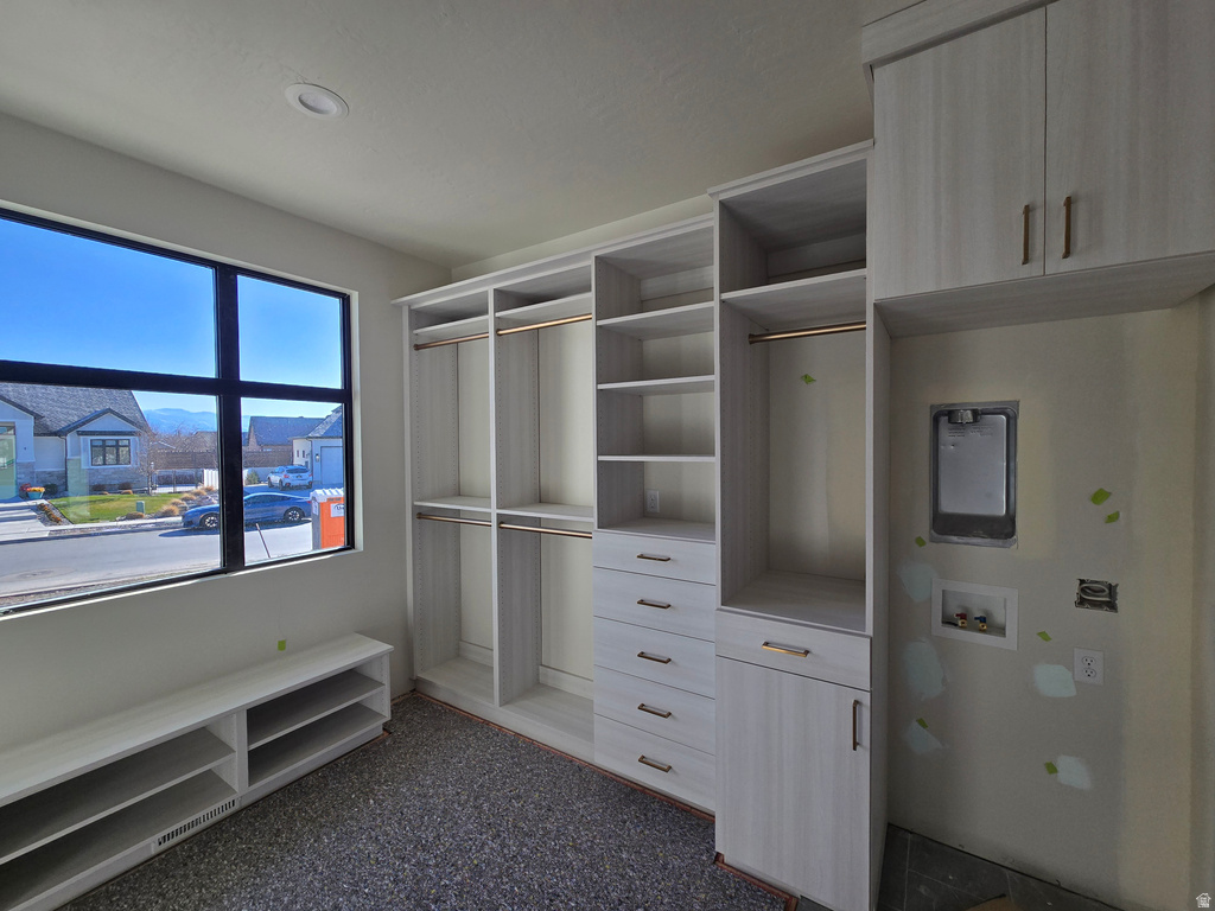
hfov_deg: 106.2
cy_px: 456
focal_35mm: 13
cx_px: 608
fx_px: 456
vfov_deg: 89.9
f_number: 2.2
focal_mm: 2.2
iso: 50
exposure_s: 1/463
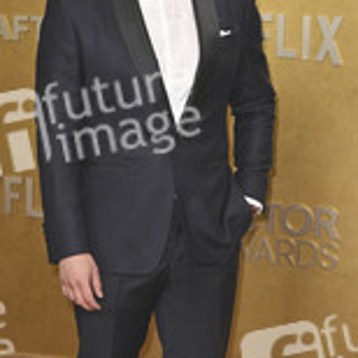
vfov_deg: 15.1
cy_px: 239
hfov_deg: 15.1
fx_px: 1346
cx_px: 149
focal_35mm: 115
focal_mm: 52
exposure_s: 1/320
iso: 2500
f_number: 5.6
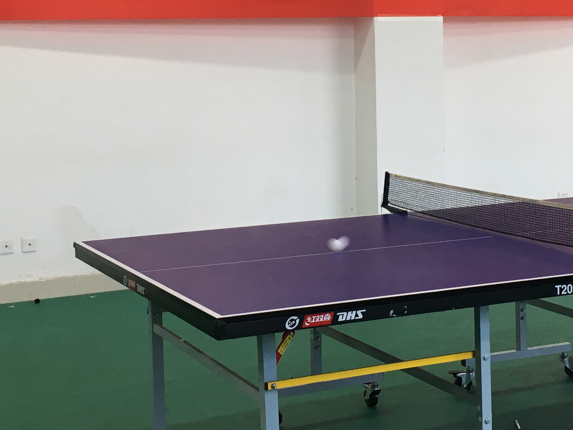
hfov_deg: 27.7
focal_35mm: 70
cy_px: 105
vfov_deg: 20.8
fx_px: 1159
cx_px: 354
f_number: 2.2
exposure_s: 1/33
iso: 32
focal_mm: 4.15
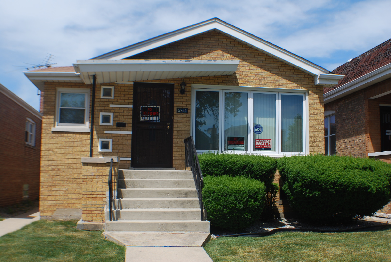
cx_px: 196
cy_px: 131
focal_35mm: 52
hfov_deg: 37.8
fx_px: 571
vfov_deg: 25.8
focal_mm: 35
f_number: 7.1
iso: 100
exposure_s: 1/200
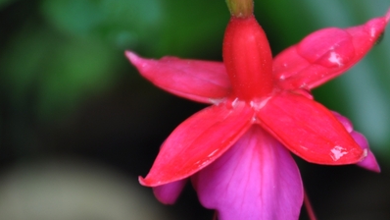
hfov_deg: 3.4
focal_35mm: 638
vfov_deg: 1.9
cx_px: 256
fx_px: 6599
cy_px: 173
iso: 200
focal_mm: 270
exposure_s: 1/30
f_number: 6.3
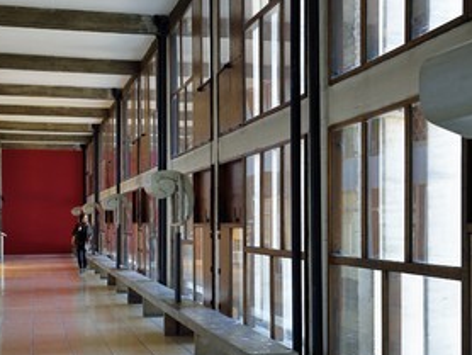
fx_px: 832
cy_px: 234
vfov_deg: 24.0
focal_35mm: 61
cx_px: 250
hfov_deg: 31.6
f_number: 5.6
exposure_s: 1/50
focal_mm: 42
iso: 640
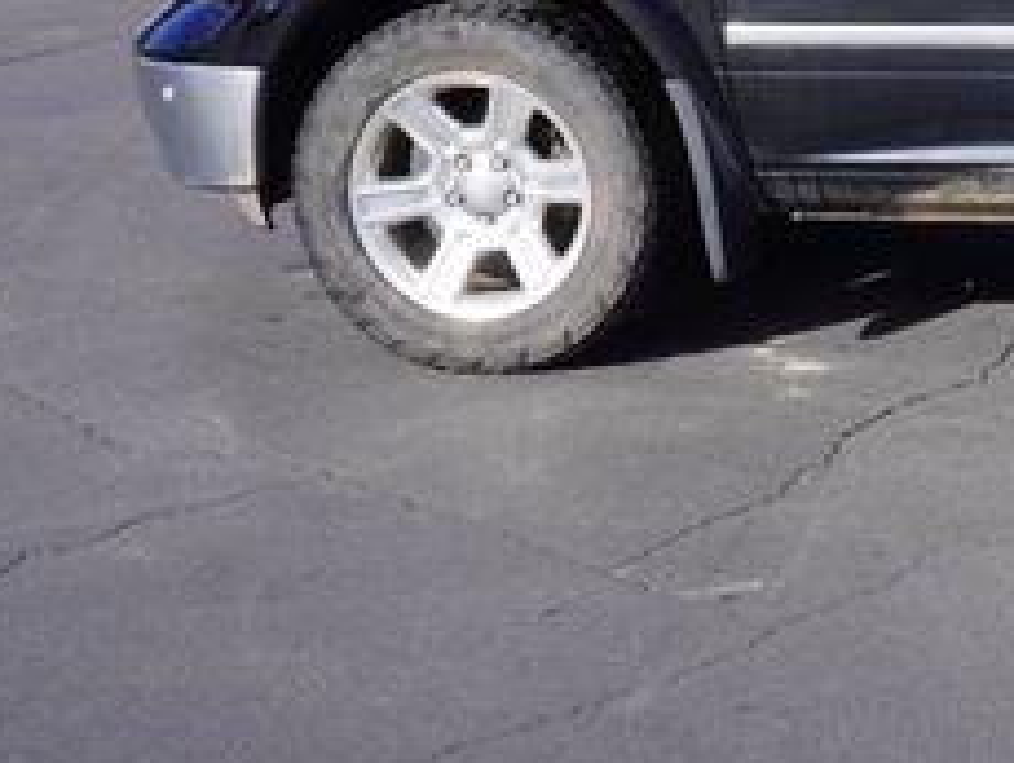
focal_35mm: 84
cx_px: 1384
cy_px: -13
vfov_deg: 17.1
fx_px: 2473
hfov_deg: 20.7
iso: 100
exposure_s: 1/125
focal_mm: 21
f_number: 9
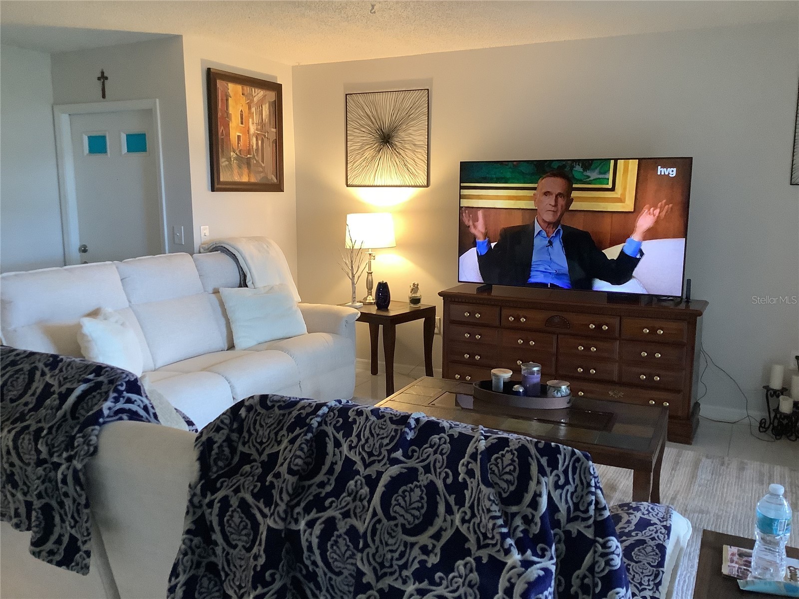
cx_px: 400
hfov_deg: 58.4
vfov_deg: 45.4
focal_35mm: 31
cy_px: 300
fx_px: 716
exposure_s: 1/40
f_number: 2.4
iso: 320
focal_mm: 3.3
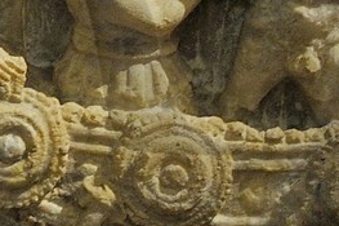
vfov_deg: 5.9
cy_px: -56
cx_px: -130
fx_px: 2174
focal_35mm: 231
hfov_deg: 8.8
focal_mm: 38
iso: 1600
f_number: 3.5
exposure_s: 1/15
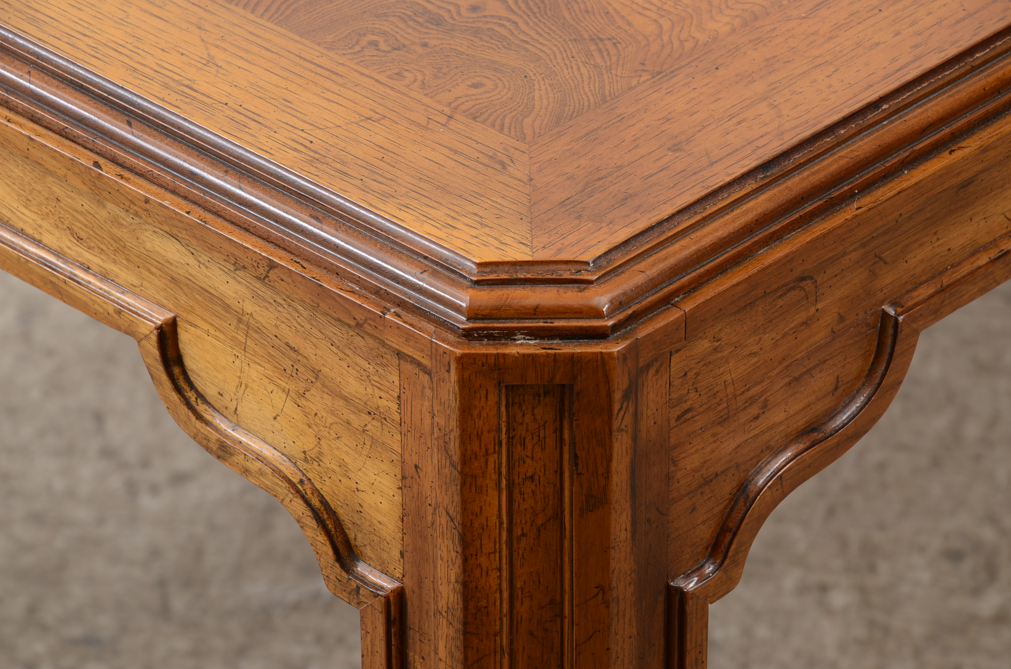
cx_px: 506
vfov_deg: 8.7
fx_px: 4414
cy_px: 334
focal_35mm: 158
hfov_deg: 13.1
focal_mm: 105
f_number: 9
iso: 125
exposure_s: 1/125
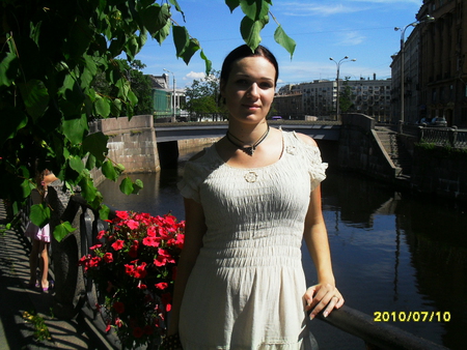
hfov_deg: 52.6
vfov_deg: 40.7
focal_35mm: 35
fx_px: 472
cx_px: 234
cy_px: 175
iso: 100
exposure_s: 1/350
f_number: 8.4
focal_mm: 6.3
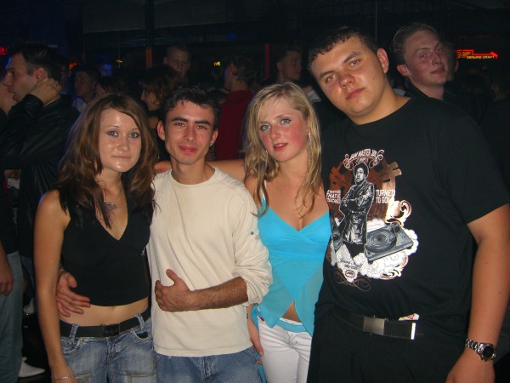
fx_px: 560
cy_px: 192
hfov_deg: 49.0
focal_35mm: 38
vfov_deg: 37.7
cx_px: 255
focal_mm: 7.9
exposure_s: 1/60
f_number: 2.8
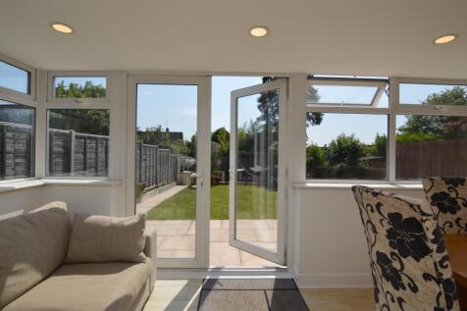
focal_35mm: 16
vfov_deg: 72.0
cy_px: 156
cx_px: 234
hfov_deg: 95.0
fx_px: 214
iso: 100
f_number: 10
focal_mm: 11
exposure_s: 1/200
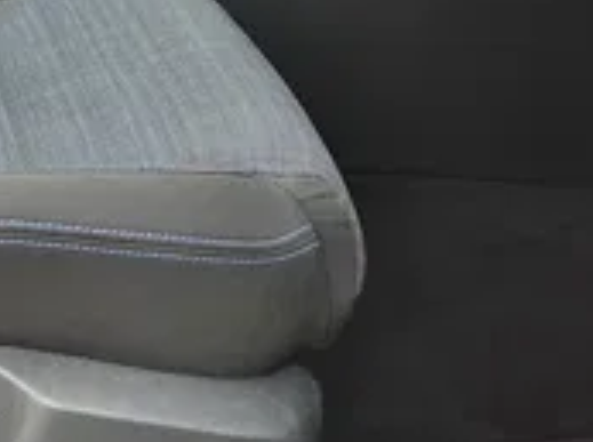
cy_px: -349
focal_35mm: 112
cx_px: 51
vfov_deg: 12.1
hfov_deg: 17.3
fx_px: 1915
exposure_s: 1/100
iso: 200
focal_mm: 5.4
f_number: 1.8
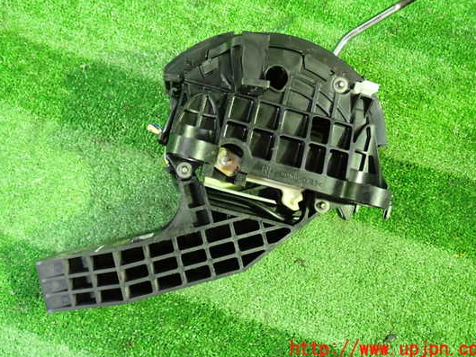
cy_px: 158
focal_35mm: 34
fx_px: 468
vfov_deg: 41.7
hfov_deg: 53.9
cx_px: 223
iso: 800
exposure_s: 1/25
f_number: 2.3
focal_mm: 5.4
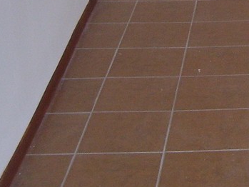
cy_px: -112
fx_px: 842
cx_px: 358
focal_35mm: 117
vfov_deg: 12.0
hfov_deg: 15.7
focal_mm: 5.6
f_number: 2.7
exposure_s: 1/60
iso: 125
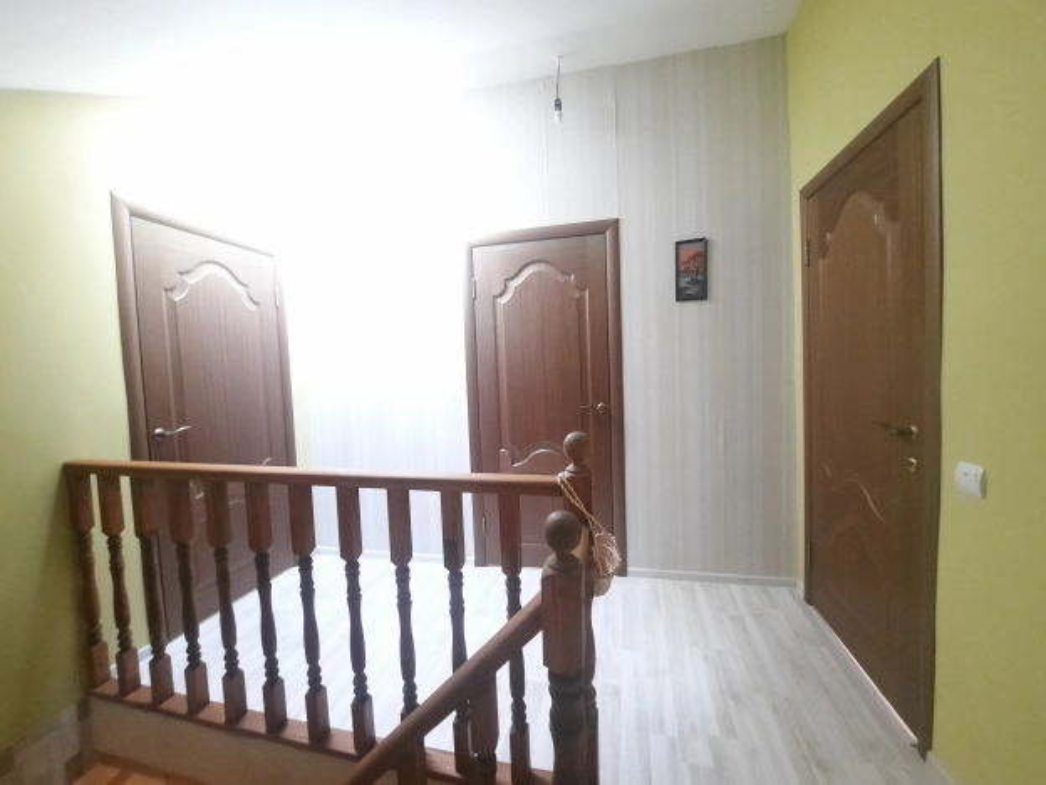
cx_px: 523
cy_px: 392
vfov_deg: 89.9
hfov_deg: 106.2
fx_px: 393
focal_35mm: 13
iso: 800
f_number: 2.2
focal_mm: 1.74
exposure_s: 1/20
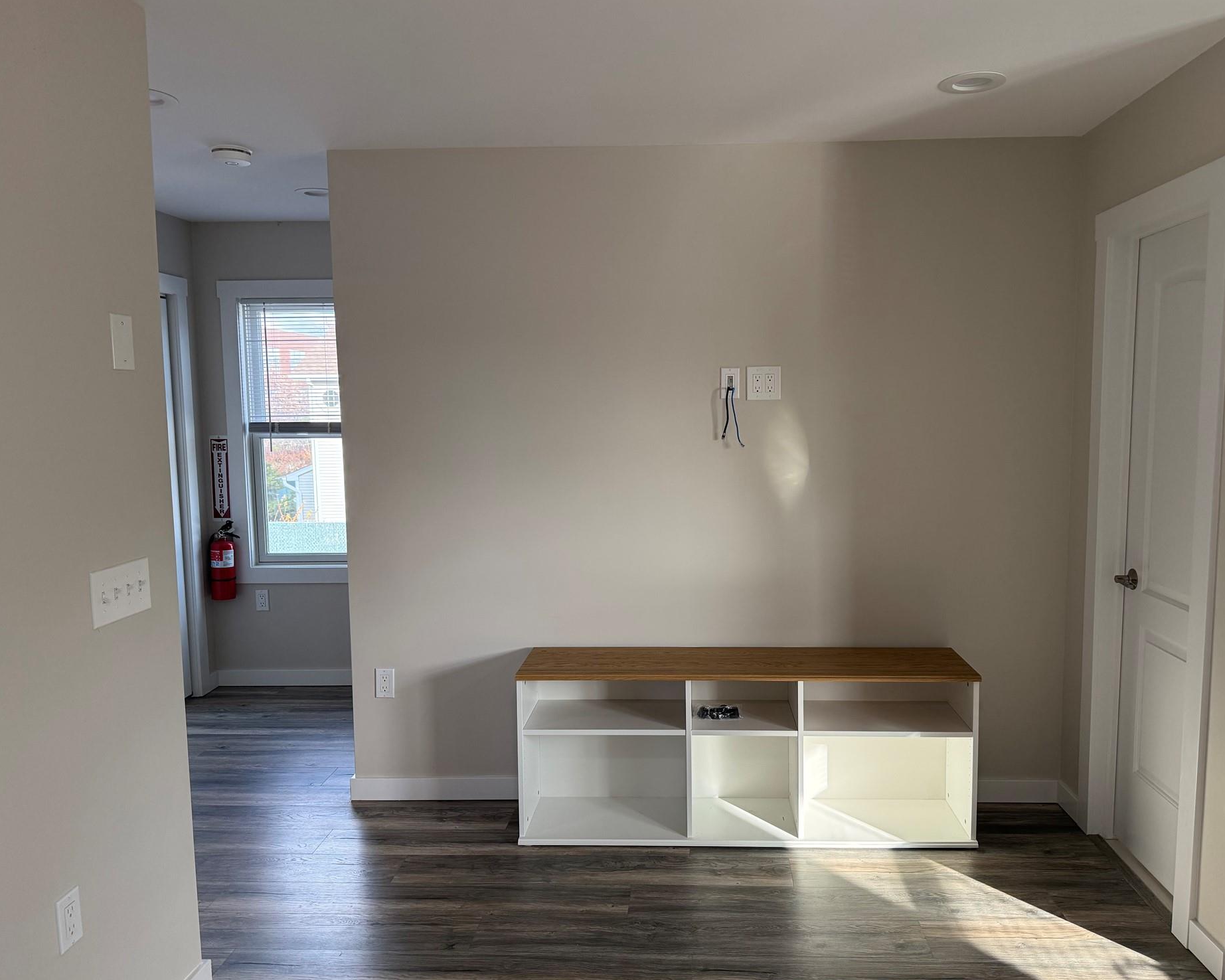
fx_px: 943
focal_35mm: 26
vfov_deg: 54.9
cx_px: 655
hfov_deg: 66.0
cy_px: 497
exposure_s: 1/189
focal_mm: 6.76
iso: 200
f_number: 1.78
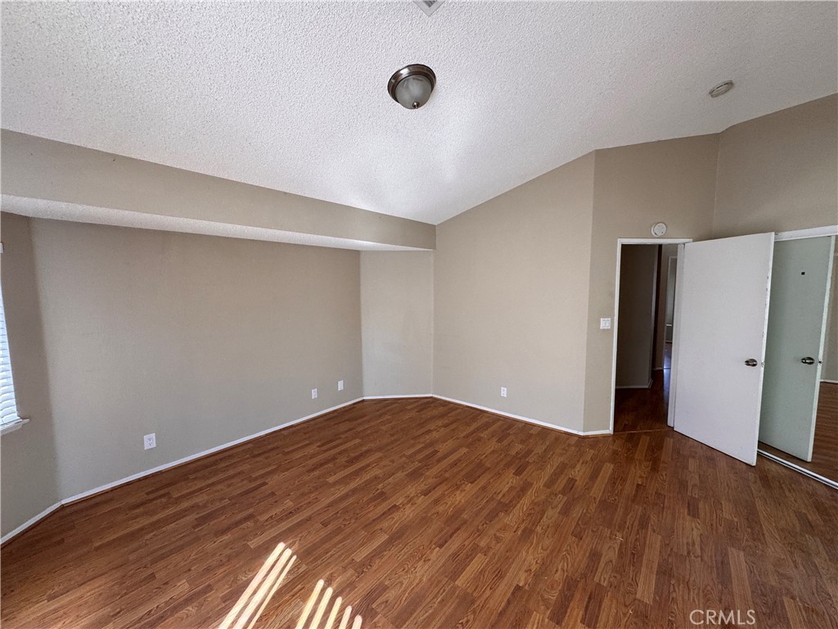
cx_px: 419
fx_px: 339
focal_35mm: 14
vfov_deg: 85.7
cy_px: 314
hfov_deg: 102.1
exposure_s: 1/99
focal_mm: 2.22
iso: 125
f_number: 2.2
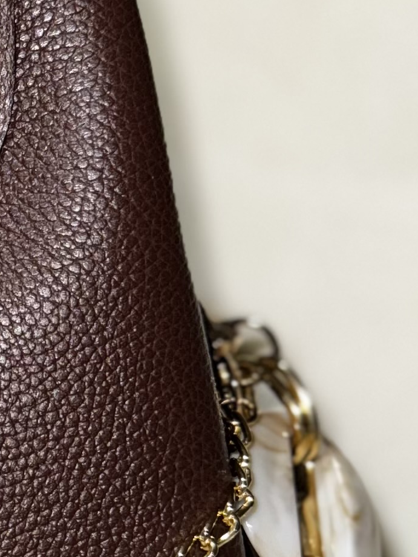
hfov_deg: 12.8
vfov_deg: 18.7
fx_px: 1691
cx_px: -333
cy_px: 338
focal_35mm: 105
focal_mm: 6.76
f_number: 1.78
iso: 80
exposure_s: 1/35
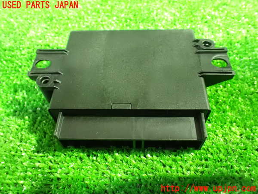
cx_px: 129
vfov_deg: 46.8
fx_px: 224
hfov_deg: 60.0
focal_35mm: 30
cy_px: 97
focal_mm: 5.4
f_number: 2.3
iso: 1600
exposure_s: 1/20
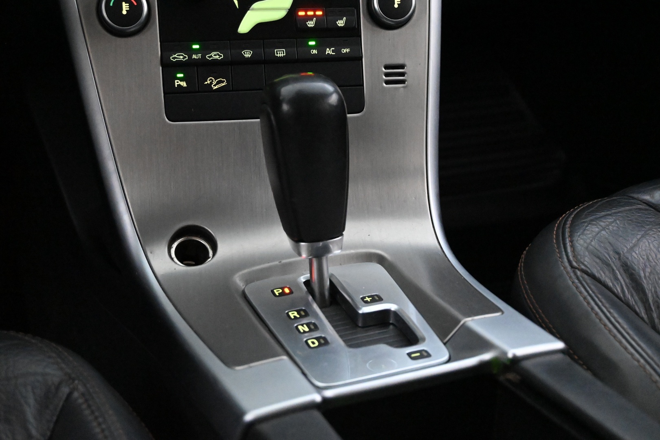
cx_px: 330
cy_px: 220
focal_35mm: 51
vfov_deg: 26.5
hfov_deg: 38.9
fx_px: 935
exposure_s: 1/50
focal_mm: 34
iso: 12800
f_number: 5
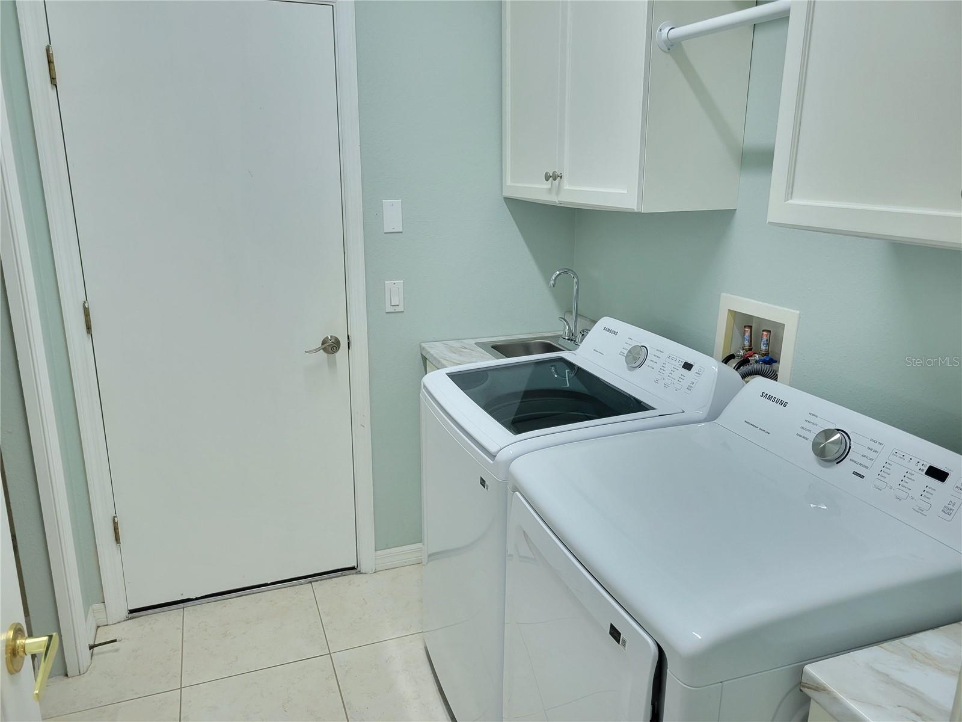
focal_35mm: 26
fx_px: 723
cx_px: 481
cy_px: 361
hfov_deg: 67.3
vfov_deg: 53.1
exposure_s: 1/120
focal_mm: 5.4
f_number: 1.8
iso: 160
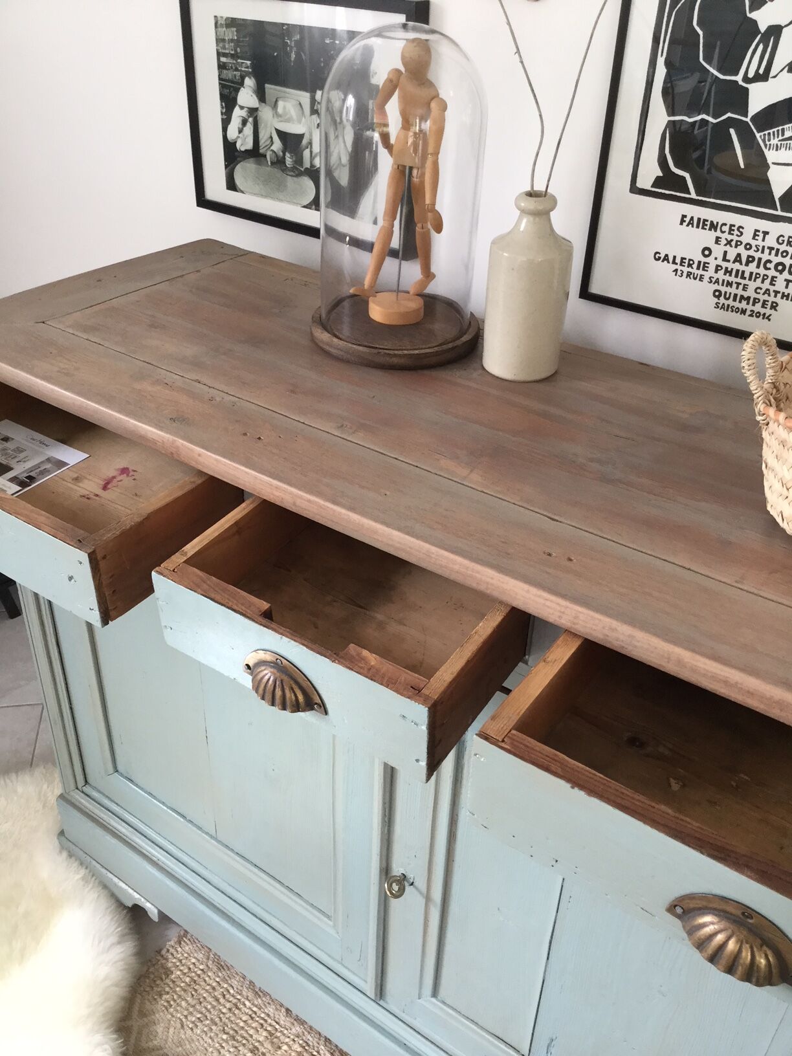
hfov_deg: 45.4
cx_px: 396
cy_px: 528
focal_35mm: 31
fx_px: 946
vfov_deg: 58.4
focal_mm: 3.3
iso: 32
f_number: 2.4
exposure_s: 1/33
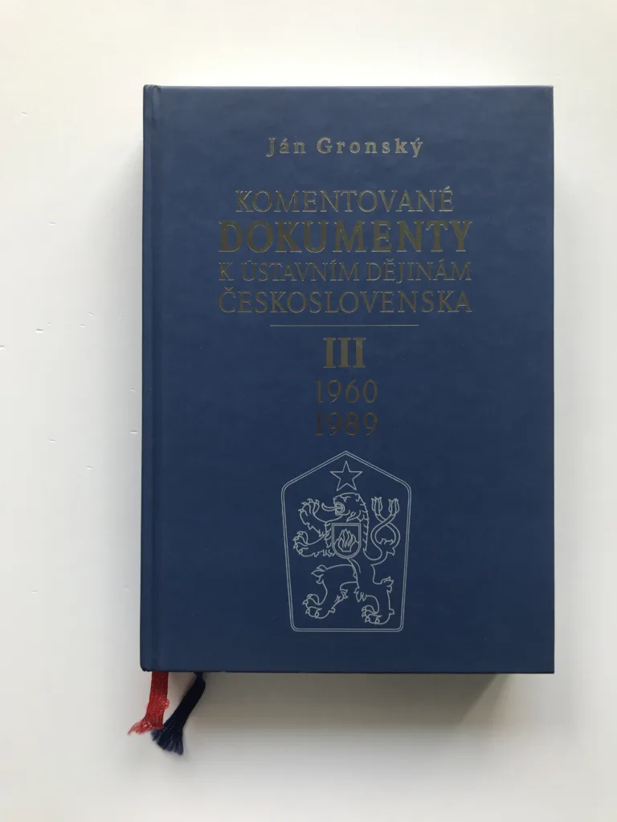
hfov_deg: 49.7
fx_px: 665
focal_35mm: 28
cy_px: 411
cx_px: 308
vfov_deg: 63.4
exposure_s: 1/100
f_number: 1.8
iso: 32
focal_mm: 3.99
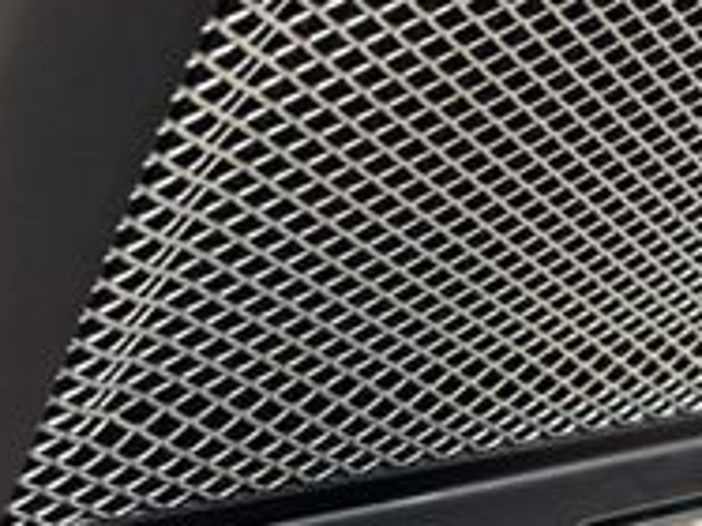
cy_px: 105
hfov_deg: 21.1
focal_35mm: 89
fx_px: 1804
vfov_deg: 16.5
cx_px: 732
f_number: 1.6
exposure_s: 1/117
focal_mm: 5.96
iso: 125
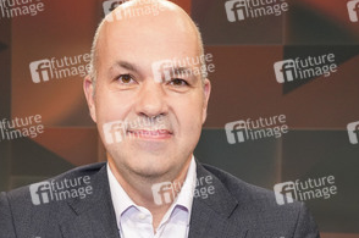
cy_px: 160
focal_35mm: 43
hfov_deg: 45.3
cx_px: 151
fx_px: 428
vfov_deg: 30.8
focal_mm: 28
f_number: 5.6
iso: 2000
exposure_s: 1/125
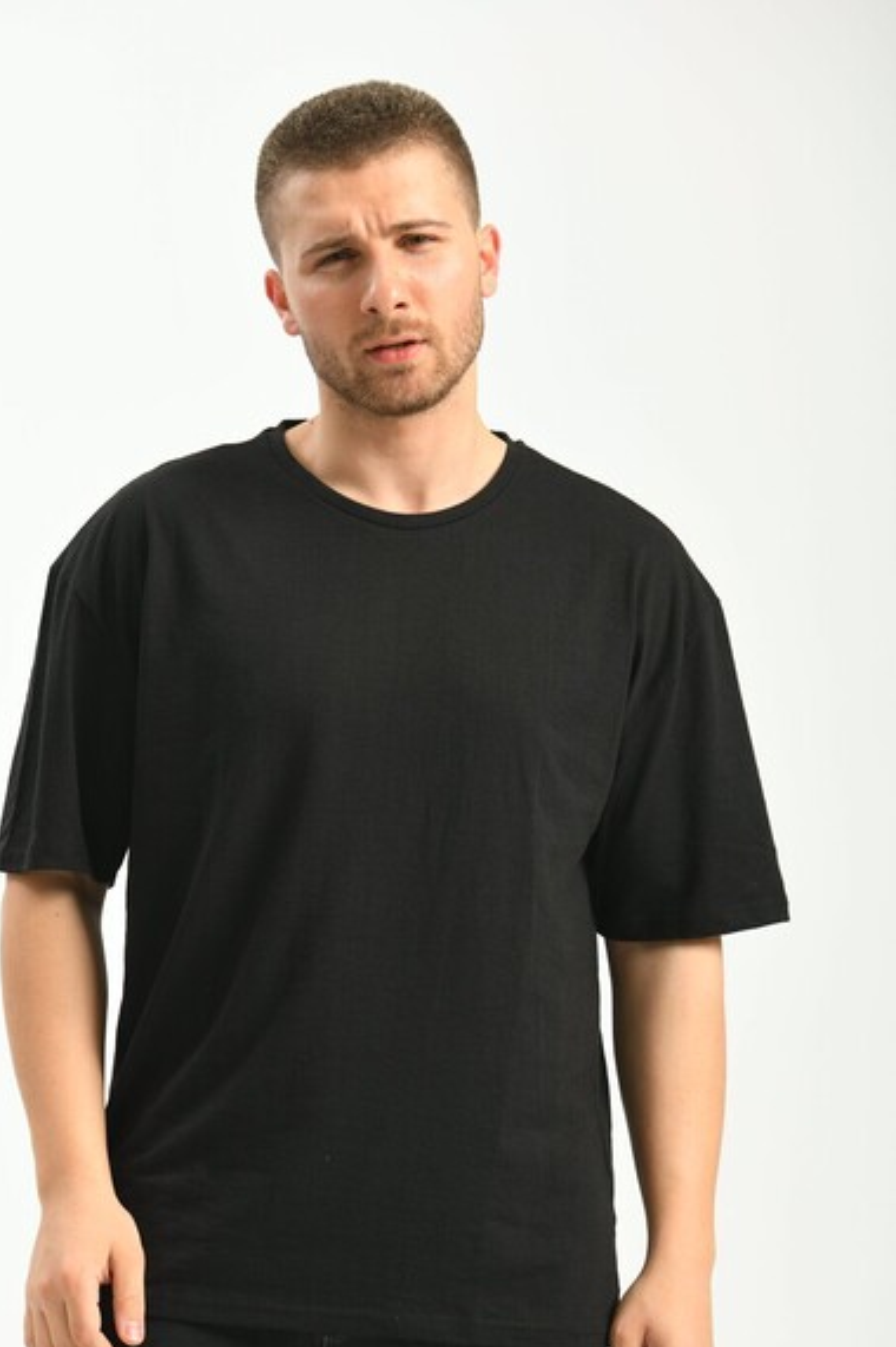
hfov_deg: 7.5
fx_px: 6877
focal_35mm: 184
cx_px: 309
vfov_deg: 11.2
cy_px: 804
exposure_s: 1/160
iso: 100
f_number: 5.6
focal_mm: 140
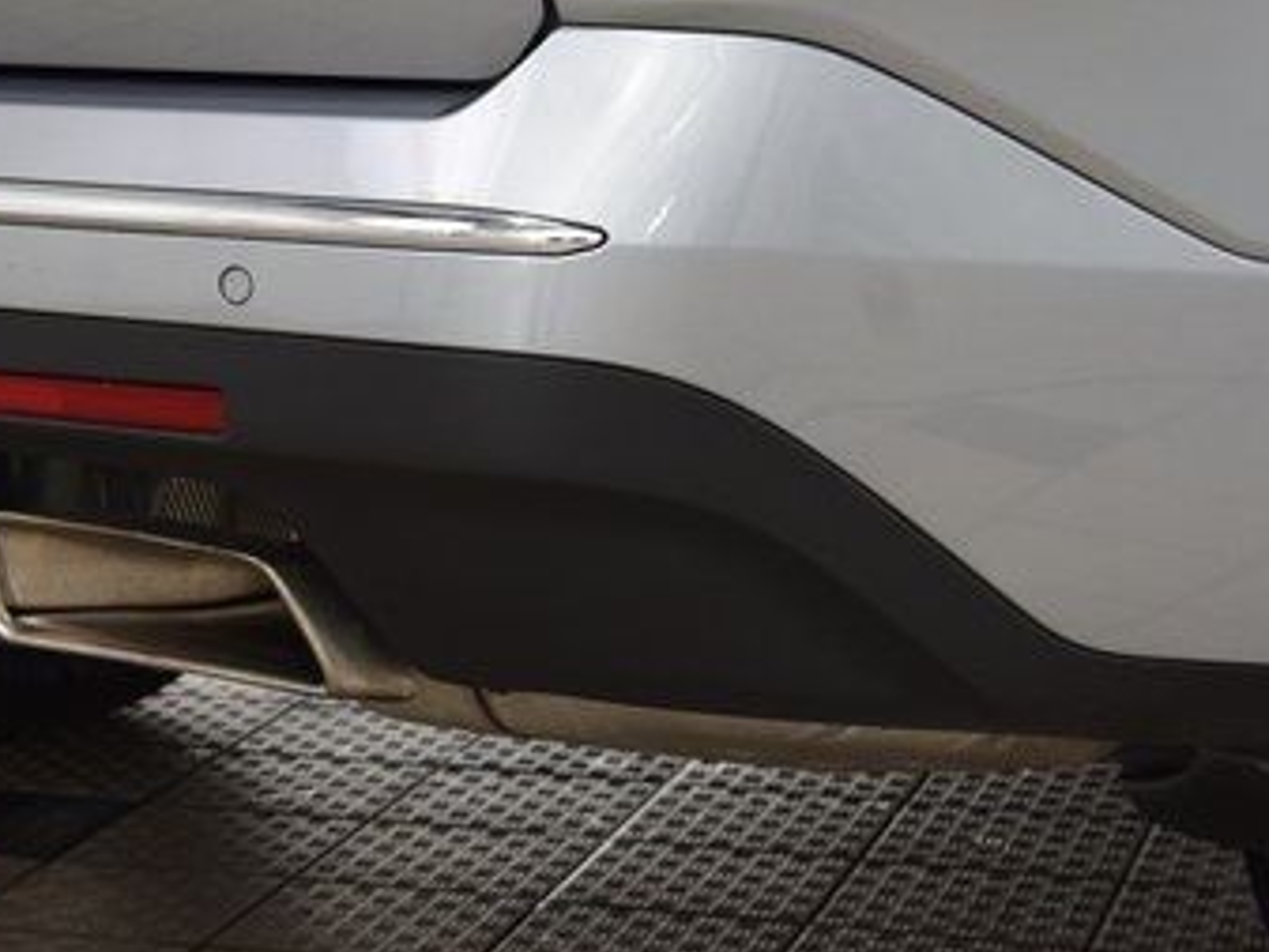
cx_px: 128
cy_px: 378
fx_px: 3814
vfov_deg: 14.2
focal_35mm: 104
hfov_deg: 18.6
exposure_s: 1/15
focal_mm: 38
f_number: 6.3
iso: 800
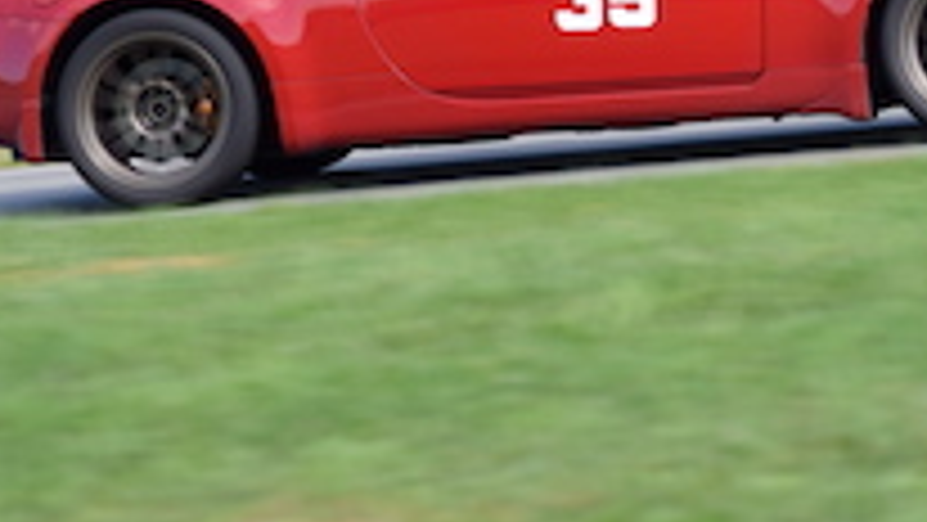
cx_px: 670
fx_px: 12368
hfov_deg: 4.3
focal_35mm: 503
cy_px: -61
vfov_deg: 2.4
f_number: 6.3
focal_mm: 165
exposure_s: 1/250
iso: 160
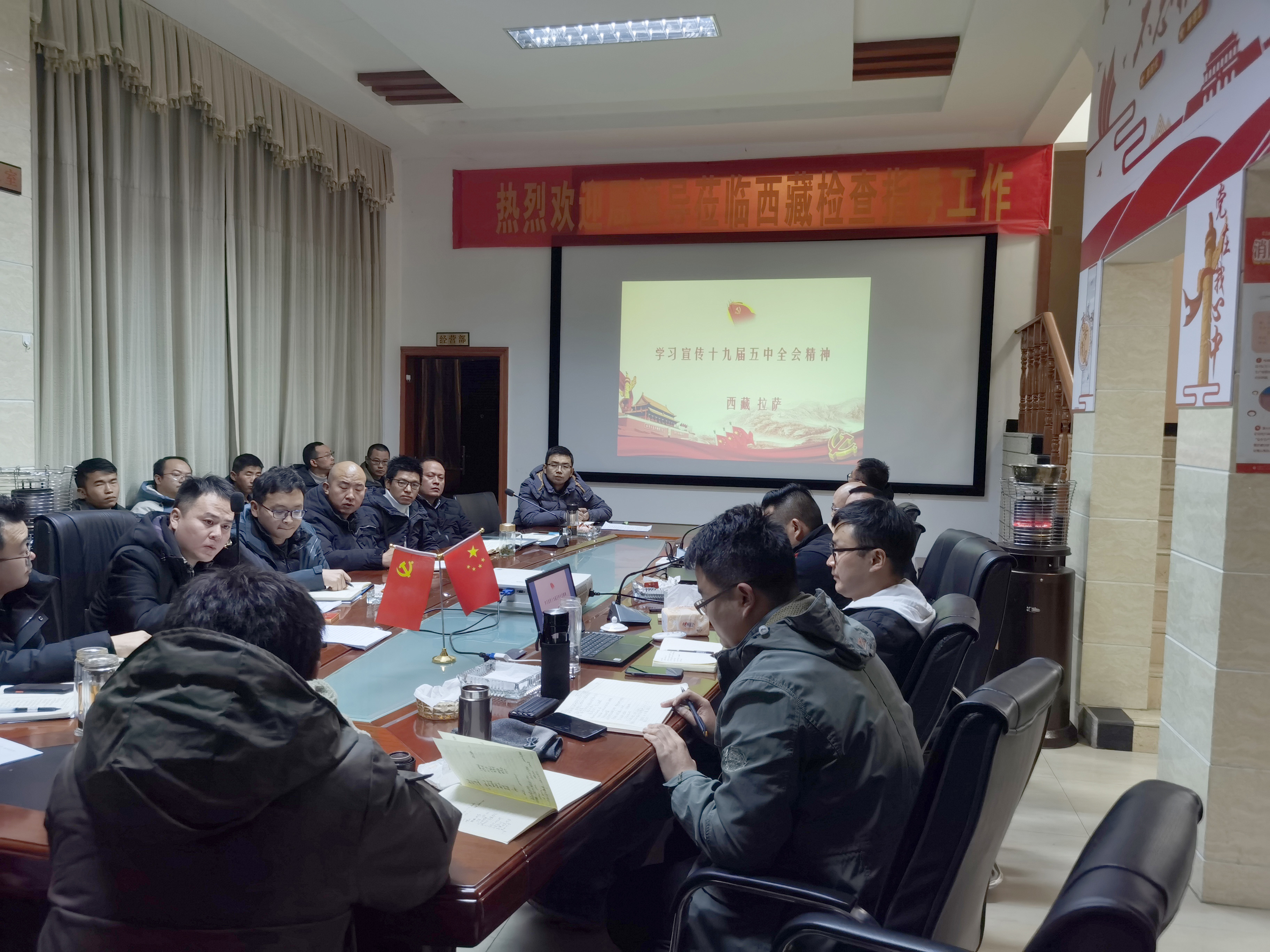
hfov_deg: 65.3
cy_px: 476
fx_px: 991
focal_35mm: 27
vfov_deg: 51.4
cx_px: 635
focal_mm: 5.56
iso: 160
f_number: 1.6
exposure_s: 1/50
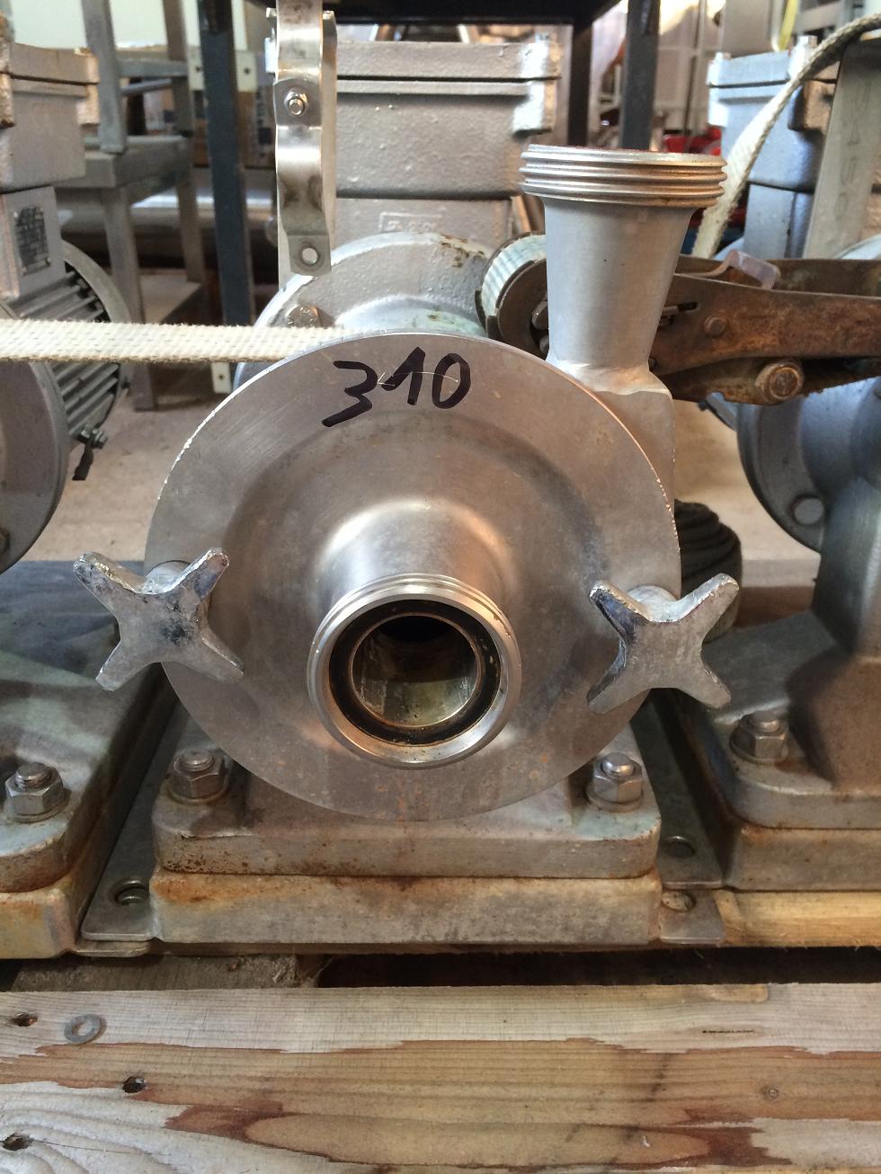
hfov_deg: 48.2
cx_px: 440
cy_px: 587
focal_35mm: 29
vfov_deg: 61.7
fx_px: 984
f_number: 2.2
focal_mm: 4.15
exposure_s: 1/30
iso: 100
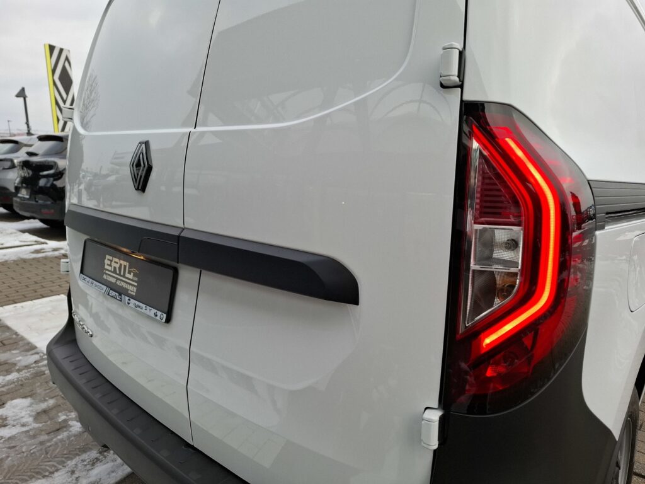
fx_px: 429
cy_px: 242
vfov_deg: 58.9
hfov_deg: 73.9
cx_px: 322
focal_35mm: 23
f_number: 1.8
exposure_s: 1/347
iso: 50
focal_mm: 5.54
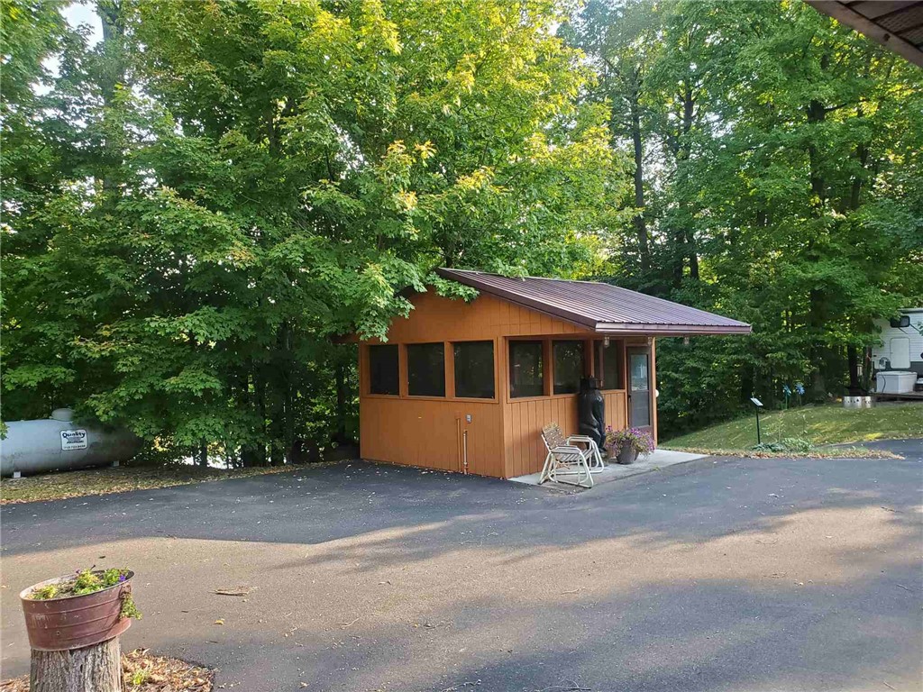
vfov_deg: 53.1
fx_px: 693
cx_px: 462
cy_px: 346
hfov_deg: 67.3
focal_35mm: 26
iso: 64
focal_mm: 4.3
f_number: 2.4
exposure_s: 1/120
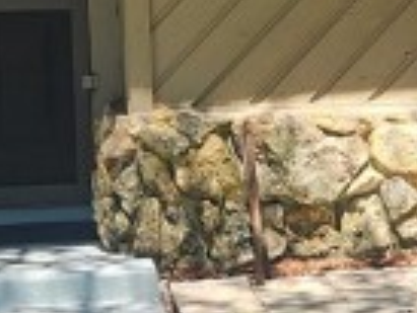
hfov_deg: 11.4
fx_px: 2074
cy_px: 191
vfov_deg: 8.6
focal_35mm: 172
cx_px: 420
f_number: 1.8
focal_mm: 5.4
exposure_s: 1/614
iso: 20
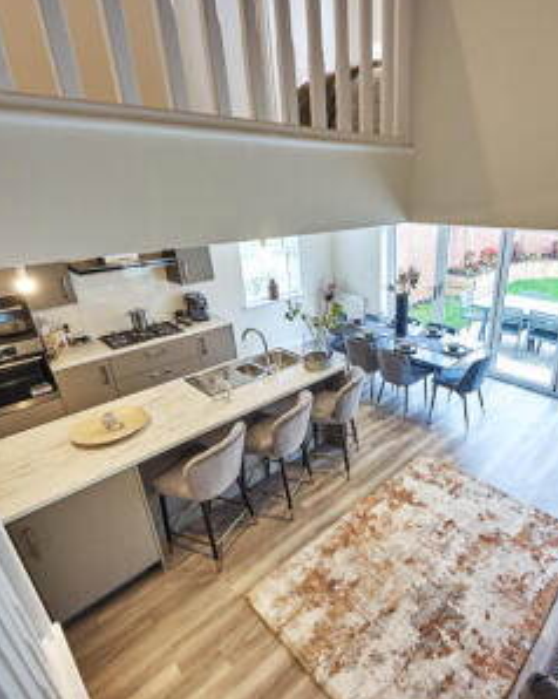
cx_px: 363
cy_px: 344
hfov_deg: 72.0
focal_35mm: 18
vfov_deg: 86.4
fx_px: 372
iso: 200
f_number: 8
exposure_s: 1/4
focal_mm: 8
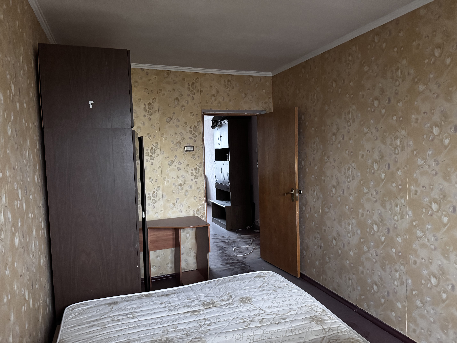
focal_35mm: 24
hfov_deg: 71.6
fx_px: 317
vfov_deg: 56.8
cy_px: 172
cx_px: 228
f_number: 1.78
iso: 1000
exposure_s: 1/40
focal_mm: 6.76
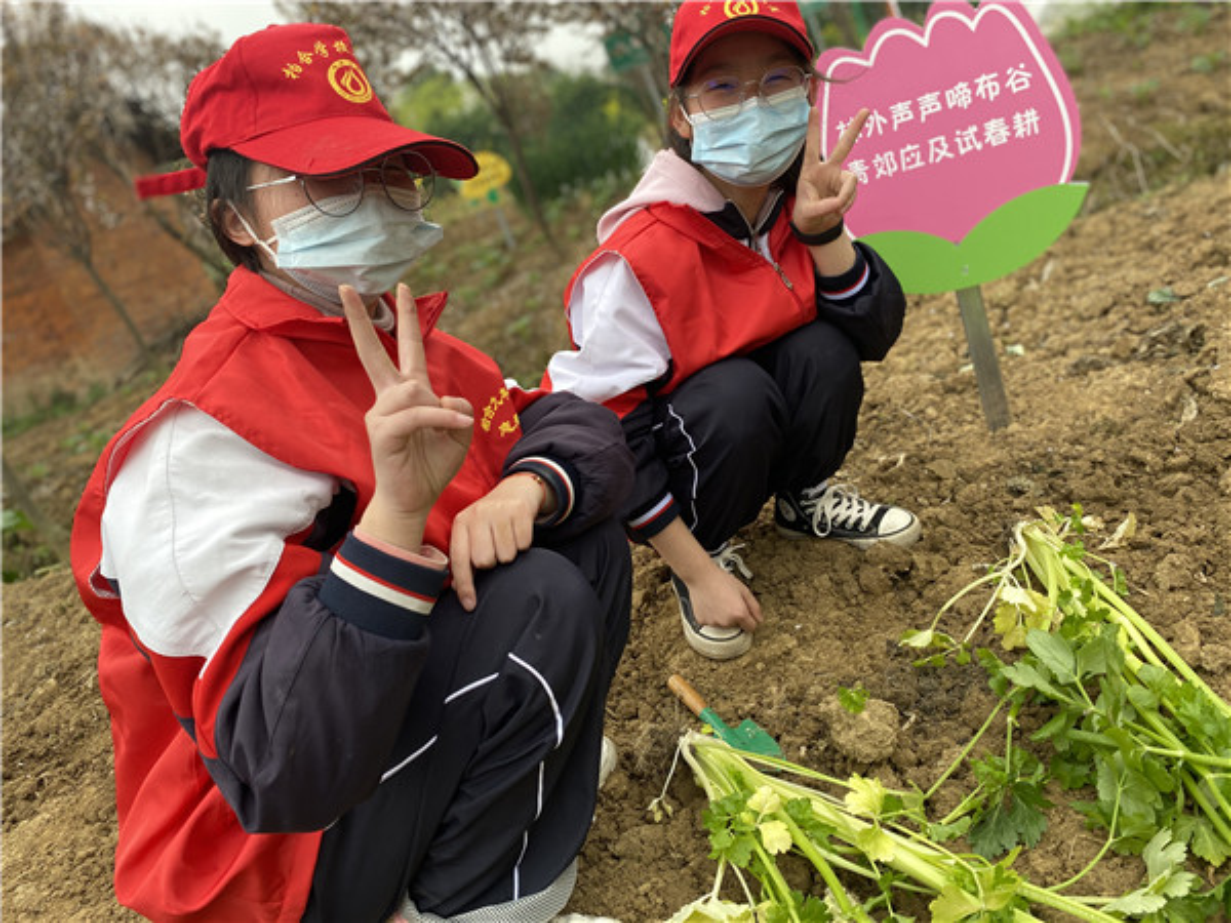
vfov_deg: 53.1
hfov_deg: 67.3
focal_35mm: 26
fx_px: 925
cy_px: 462
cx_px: 616
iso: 32
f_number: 1.8
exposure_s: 1/204
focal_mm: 4.25
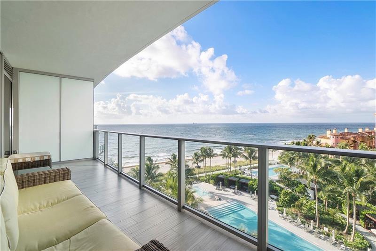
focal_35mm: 15
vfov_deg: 77.3
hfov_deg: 100.4
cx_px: 188
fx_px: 157
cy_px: 126
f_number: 11
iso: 100
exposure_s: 1/160
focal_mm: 10
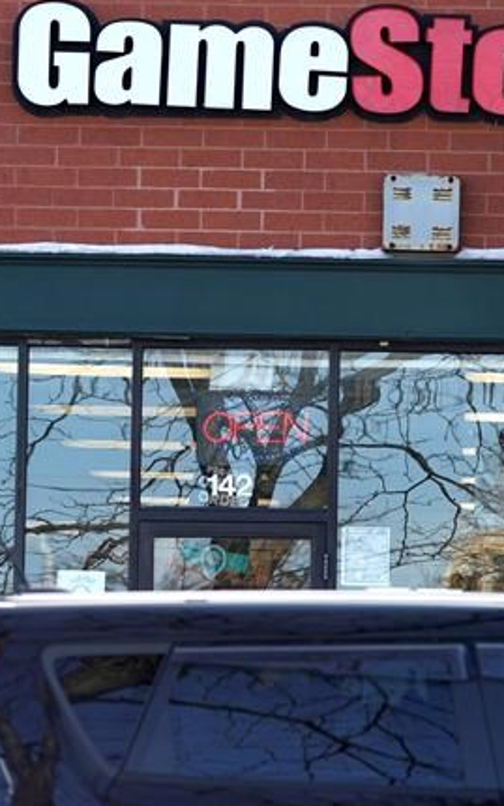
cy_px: 402
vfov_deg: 9.7
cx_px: 373
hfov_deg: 6.0
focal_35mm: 217
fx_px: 4766
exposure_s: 1/1000
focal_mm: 141
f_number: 7.1
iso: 1000
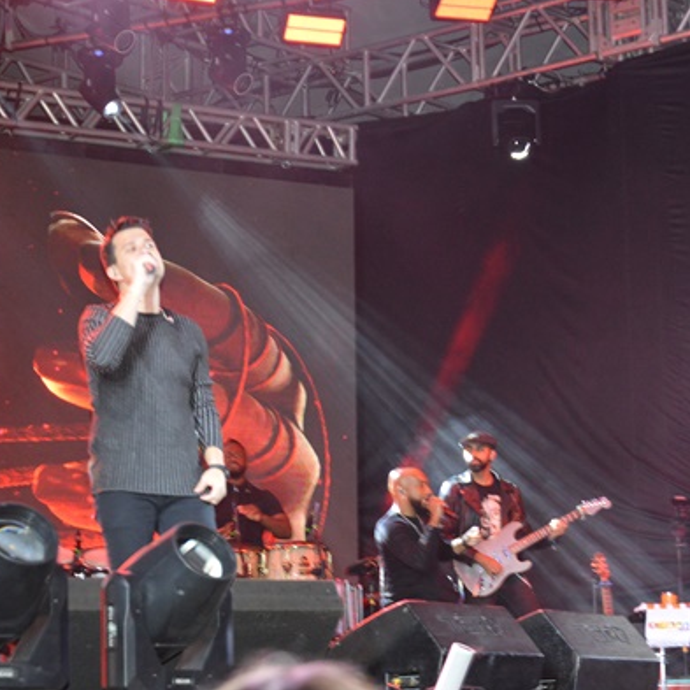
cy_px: 341
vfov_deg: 17.2
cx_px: 500
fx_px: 2278
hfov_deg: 17.1
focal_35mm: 101
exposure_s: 1/60
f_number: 5
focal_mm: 52
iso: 2000
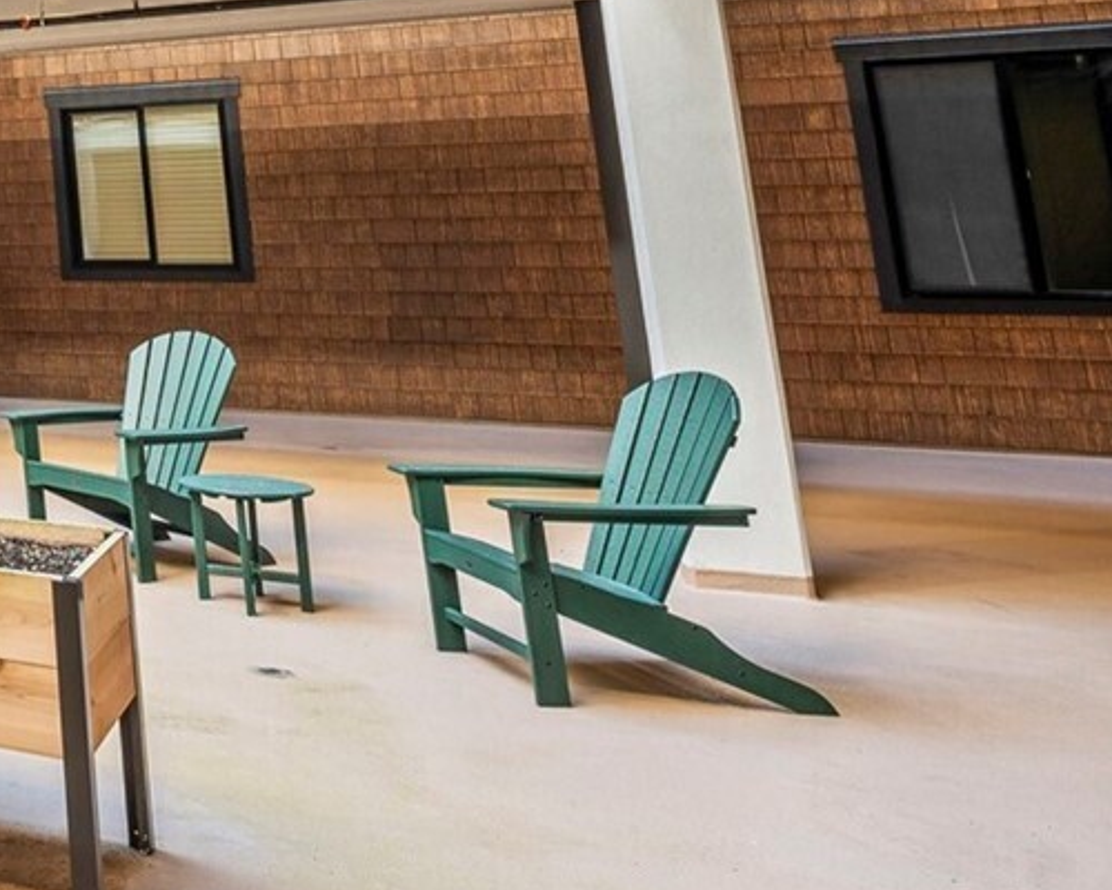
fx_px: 1382
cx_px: -649
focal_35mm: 42
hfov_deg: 26.7
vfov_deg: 33.0
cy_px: 18
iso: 200
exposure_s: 1/3
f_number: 10
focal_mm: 14
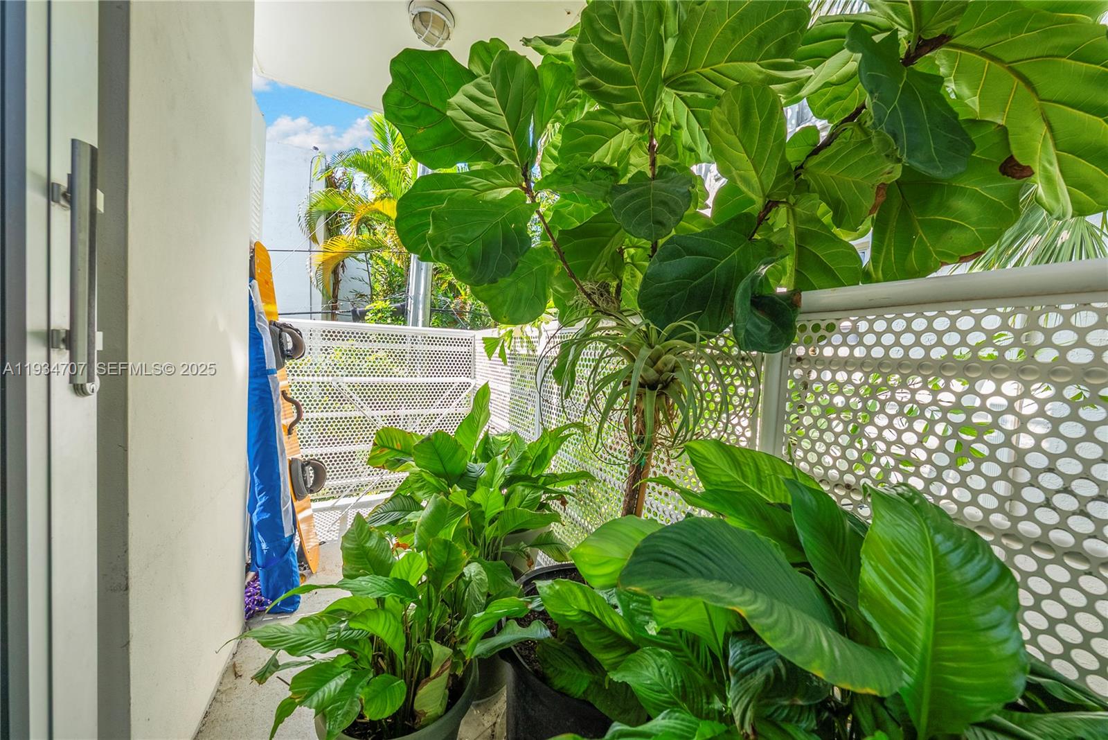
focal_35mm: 12
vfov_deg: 90.1
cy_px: 370
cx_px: 554
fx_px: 369
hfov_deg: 112.6
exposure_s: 1/60
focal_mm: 12
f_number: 8
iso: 250
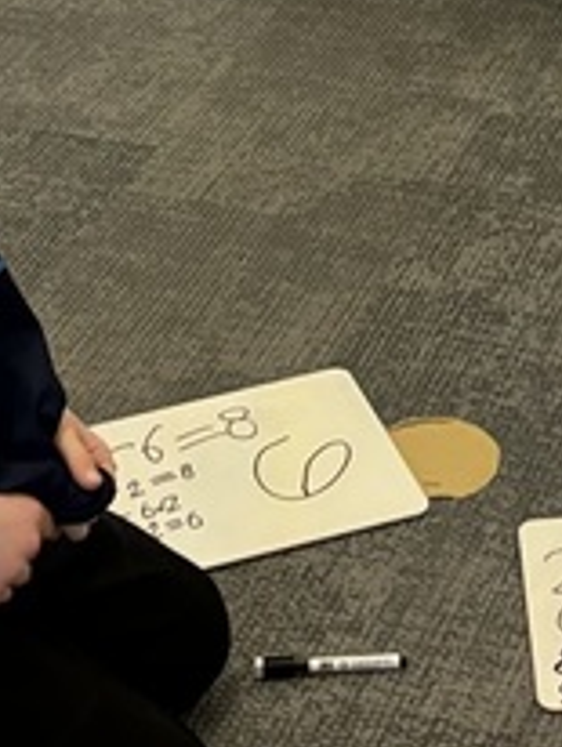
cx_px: 446
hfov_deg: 11.5
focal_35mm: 129
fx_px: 2787
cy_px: -461
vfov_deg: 14.0
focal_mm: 5.96
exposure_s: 1/60
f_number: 1.6
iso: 250
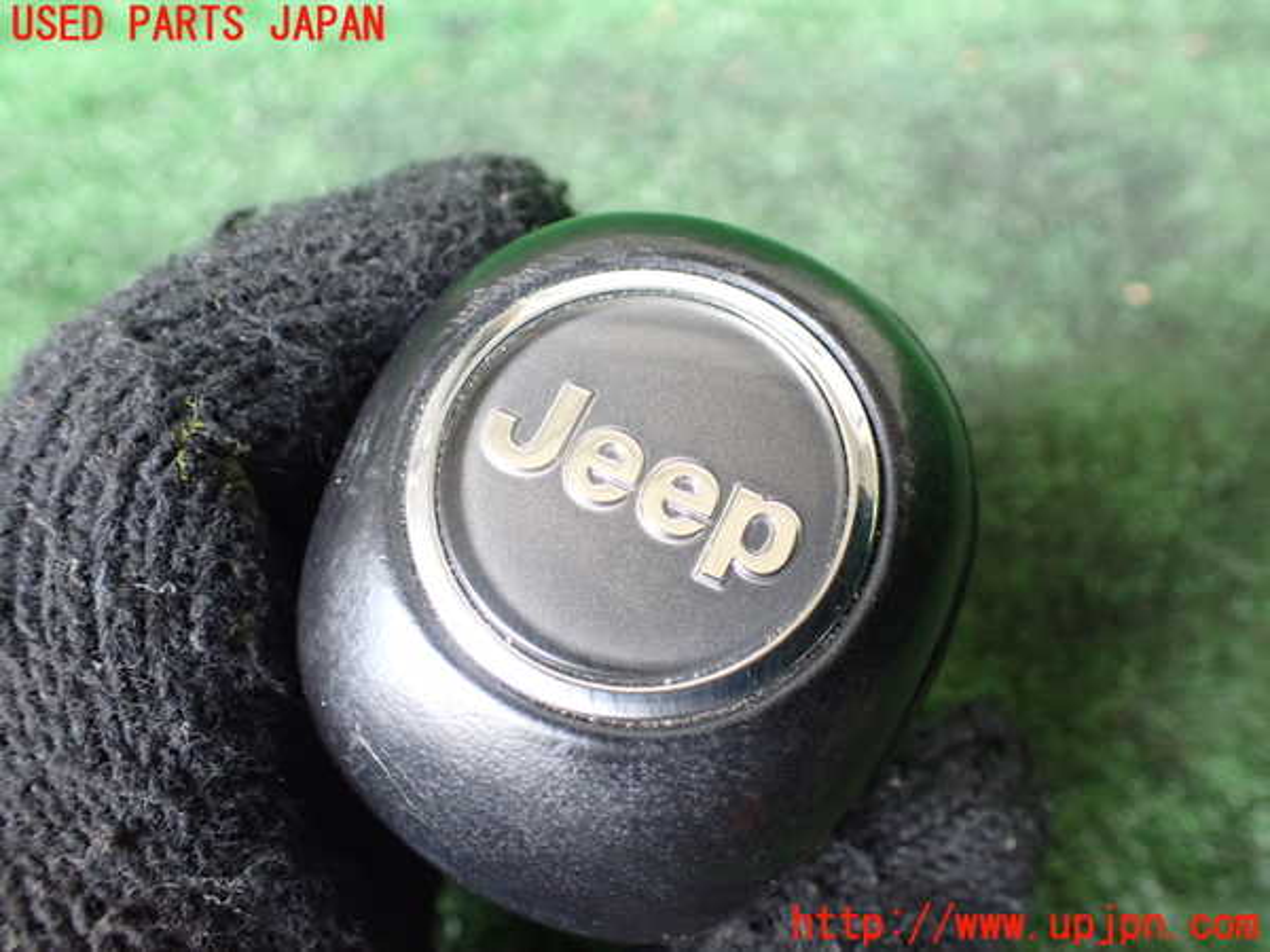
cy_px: 476
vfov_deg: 46.8
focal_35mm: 30
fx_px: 1101
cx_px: 635
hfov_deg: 60.0
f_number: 2.3
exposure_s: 1/100
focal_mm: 5.4
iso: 800
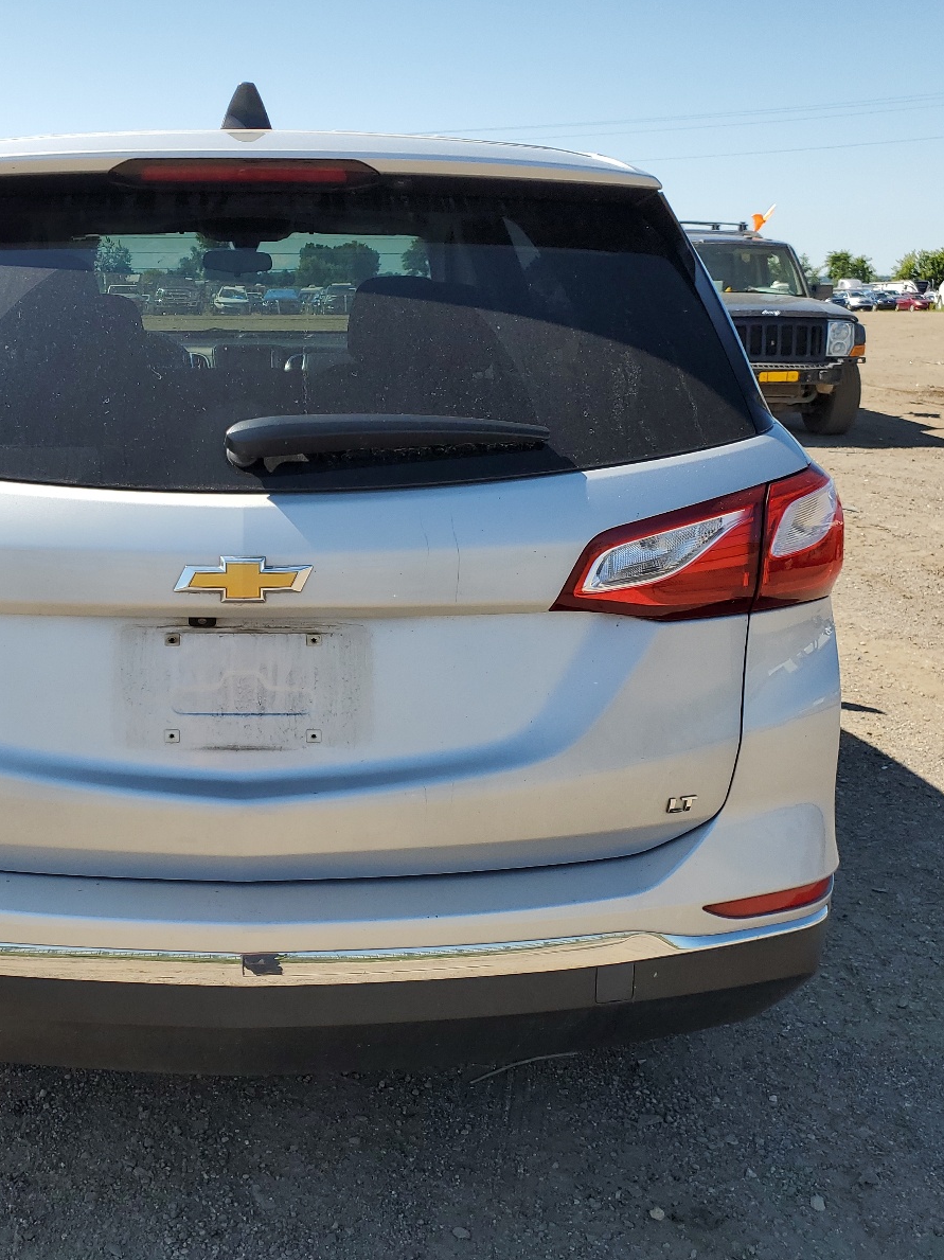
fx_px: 1273
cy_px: 629
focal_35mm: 35
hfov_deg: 39.7
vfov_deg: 52.6
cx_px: 251
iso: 50
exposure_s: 1/2500
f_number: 1.5
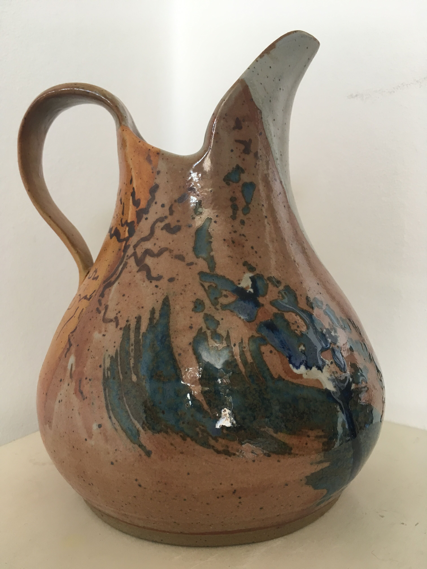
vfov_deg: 61.7
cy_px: 284
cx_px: 214
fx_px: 477
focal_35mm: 29
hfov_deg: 48.2
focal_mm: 4.15
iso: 50
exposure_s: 1/33
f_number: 2.2
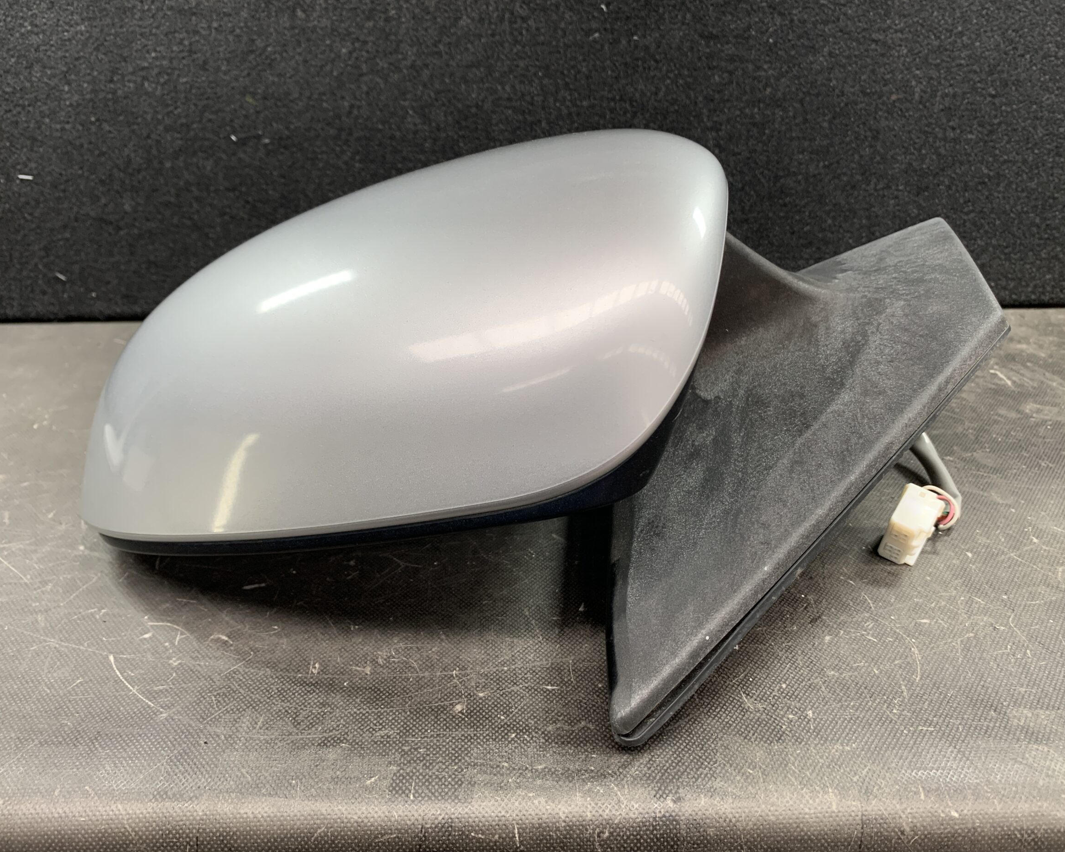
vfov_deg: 51.5
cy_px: 431
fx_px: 883
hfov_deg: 62.2
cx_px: 542
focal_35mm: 28
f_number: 1.8
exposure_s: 1/121
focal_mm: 4.25
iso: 50
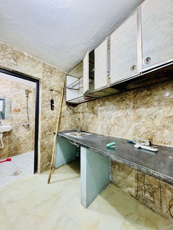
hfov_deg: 85.7
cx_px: 86
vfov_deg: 102.1
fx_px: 93
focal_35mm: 14
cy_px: 115
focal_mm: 2.22
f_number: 2.2
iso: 400
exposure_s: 1/50
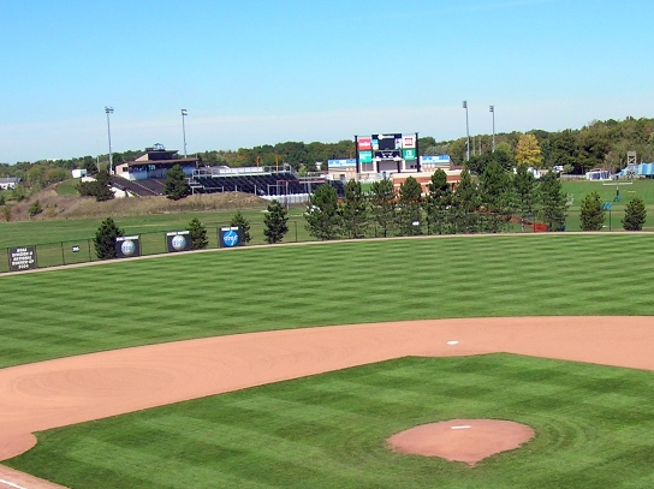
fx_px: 1208
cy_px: 380
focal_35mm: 64
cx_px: 471
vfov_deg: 22.6
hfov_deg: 29.9
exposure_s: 1/366
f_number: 4.9
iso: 50
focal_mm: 5.7
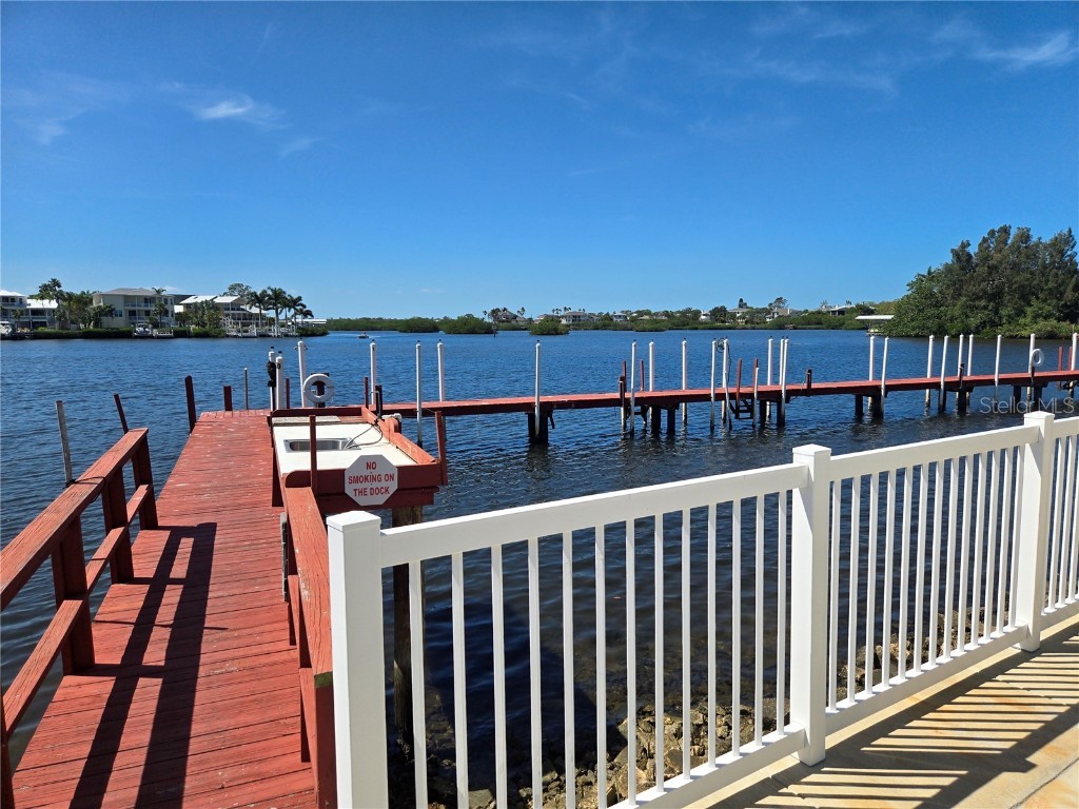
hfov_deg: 73.9
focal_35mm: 23
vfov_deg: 58.9
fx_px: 717
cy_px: 404
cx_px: 540
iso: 25
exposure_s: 1/2456
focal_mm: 5.4
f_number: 1.8
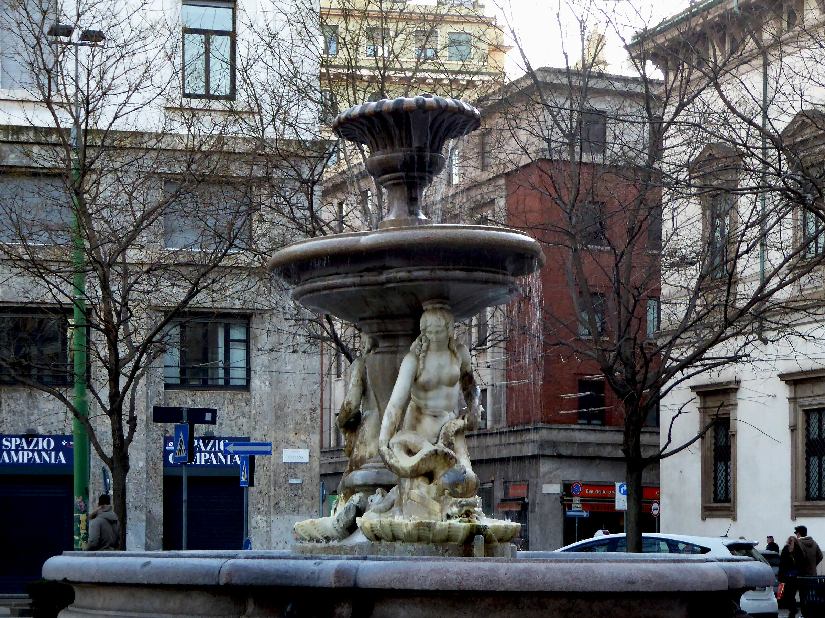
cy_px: 309
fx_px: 2002
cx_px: 412
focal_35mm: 84
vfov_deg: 17.6
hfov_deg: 23.3
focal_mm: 15
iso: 400
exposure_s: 1/30
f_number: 4.8
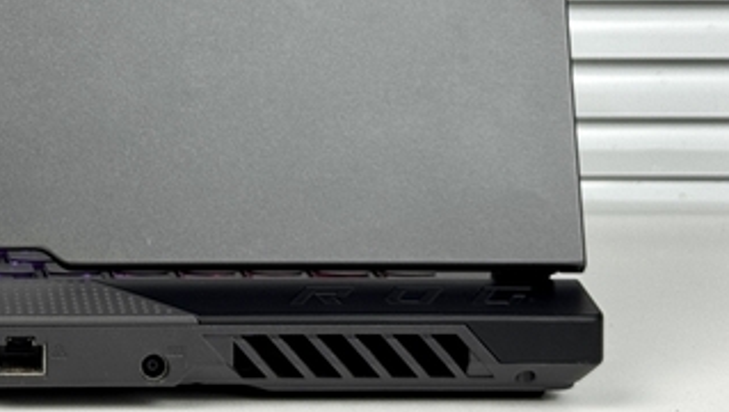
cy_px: -130
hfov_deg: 15.9
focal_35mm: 131
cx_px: -85
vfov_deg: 9.1
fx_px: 2534
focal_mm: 6.76
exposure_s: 1/243
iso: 64
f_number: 1.78
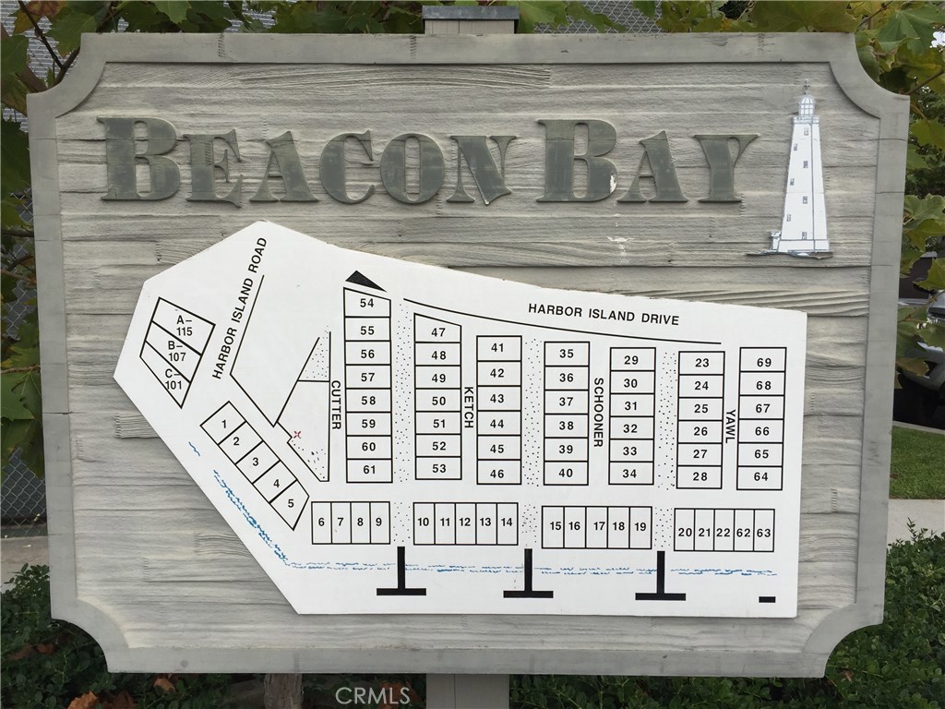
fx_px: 792
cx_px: 472
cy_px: 354
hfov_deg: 61.7
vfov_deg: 48.2
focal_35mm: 29
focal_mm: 4.15
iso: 32
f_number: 2.2
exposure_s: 1/719
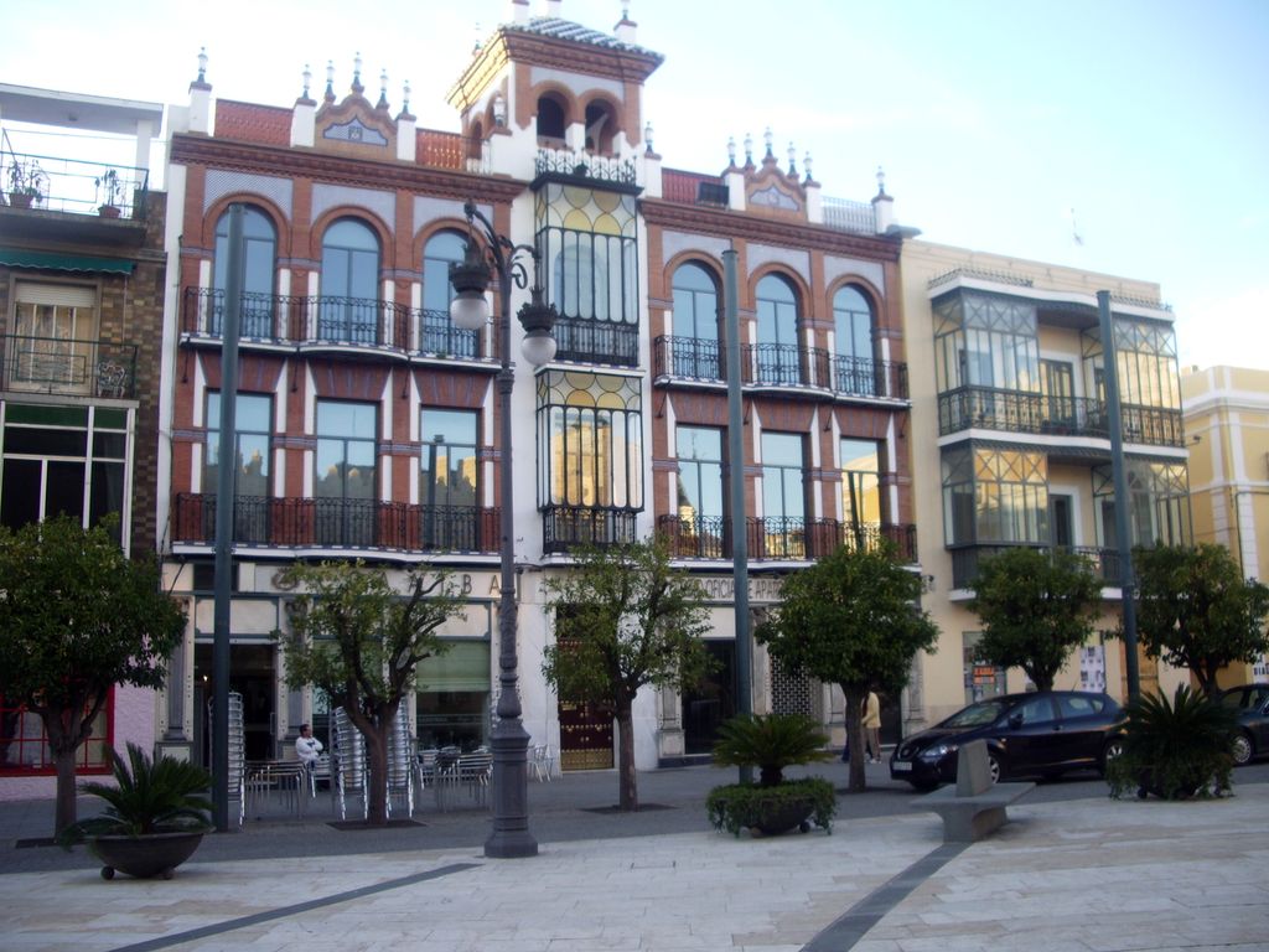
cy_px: 476
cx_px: 634
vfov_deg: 40.7
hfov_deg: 52.6
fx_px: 1283
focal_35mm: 35
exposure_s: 1/80
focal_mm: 5.8
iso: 50
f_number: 2.6
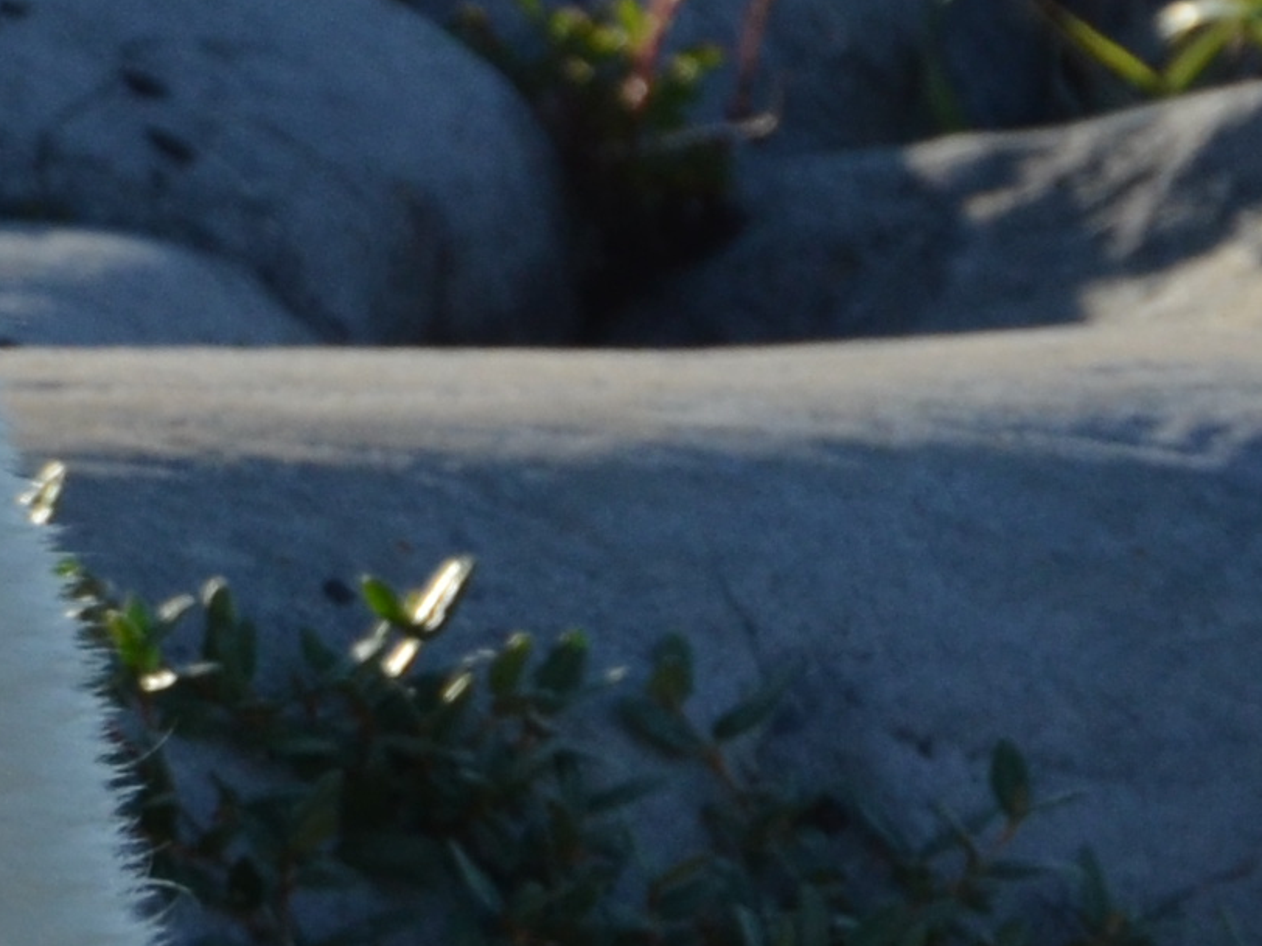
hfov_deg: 0.9
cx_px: -1310
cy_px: -166
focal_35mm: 2185
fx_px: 79659
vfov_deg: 0.7
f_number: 5.6
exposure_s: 1/1600
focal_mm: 250
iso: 400
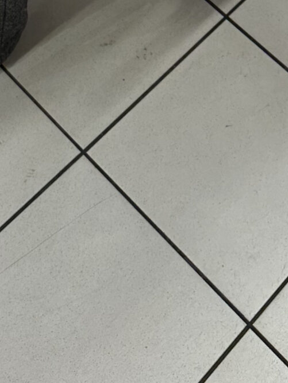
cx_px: 124
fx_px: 1021
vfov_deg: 17.7
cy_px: -280
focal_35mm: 92
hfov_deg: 16.1
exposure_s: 1/100
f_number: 1.78
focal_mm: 6.86
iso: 100
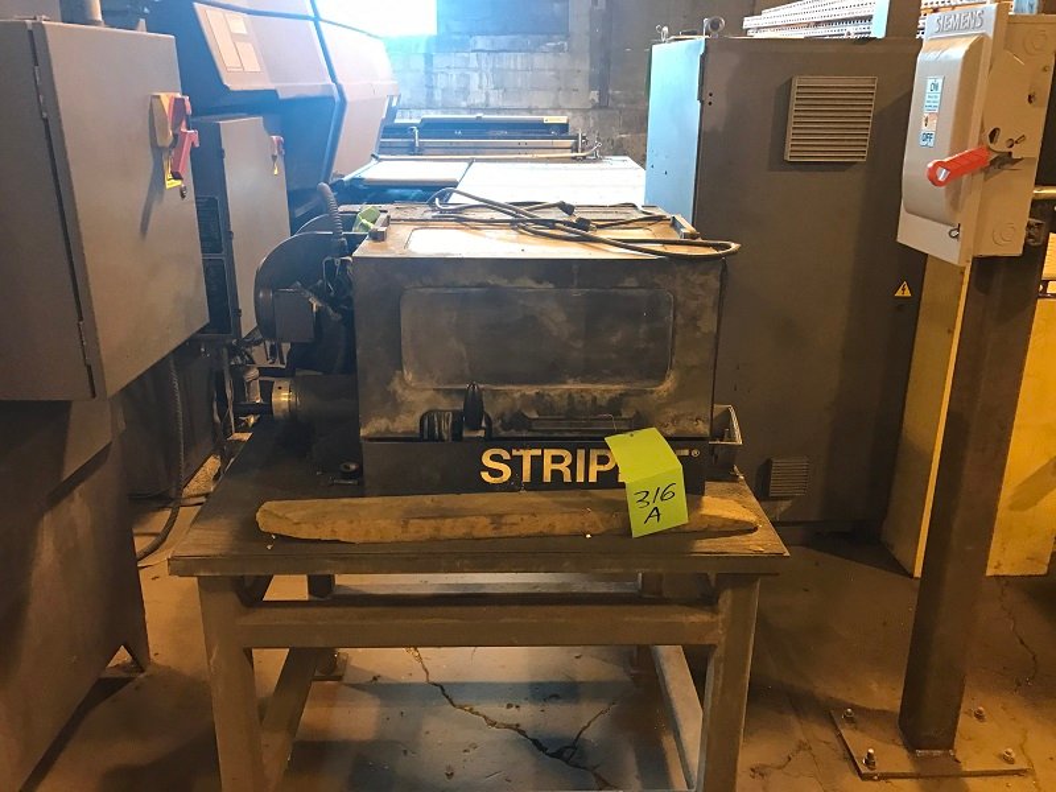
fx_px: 854
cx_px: 528
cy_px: 396
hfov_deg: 63.4
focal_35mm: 28
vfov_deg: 49.7
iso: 100
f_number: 1.8
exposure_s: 1/12
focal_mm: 3.99
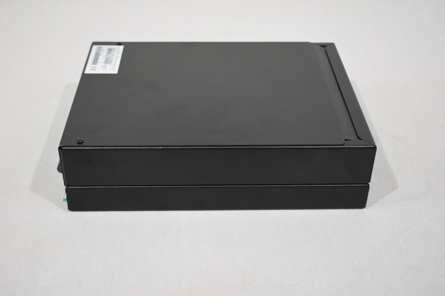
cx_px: 222
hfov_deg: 38.9
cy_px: 148
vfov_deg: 26.5
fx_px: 630
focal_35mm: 51
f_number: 4.5
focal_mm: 34
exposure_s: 1/125
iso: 900
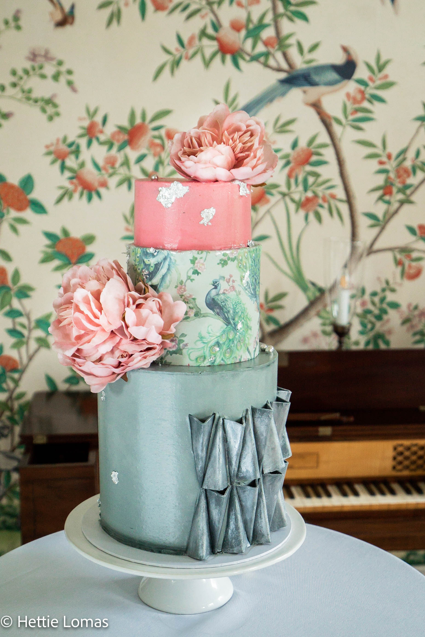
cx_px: 212
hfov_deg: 26.0
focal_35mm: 52
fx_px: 920
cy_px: 318
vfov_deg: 38.2
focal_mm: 35
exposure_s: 1/160
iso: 1250
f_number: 4
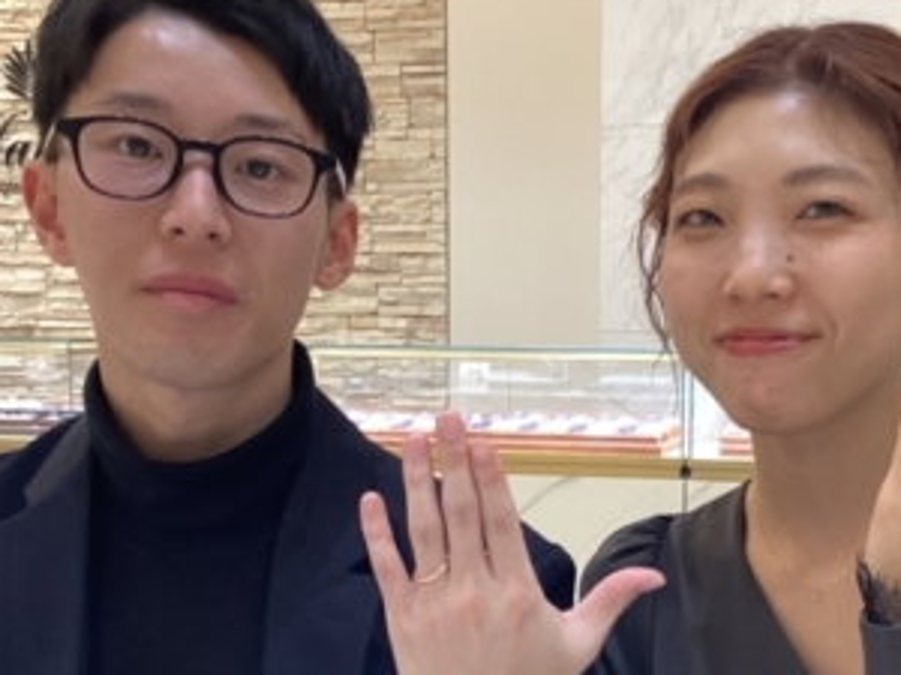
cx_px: 607
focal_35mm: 62
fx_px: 1614
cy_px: 558
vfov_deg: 23.2
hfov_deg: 30.9
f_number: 2.4
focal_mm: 3.3
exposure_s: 1/60
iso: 125
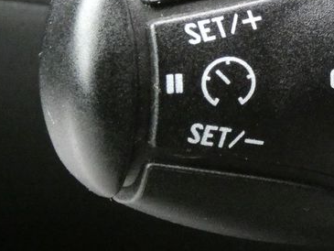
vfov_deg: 11.5
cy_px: 46
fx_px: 1245
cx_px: 339
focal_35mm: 129
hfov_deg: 15.0
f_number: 5.6
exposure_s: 1/60
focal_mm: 8.2
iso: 1600
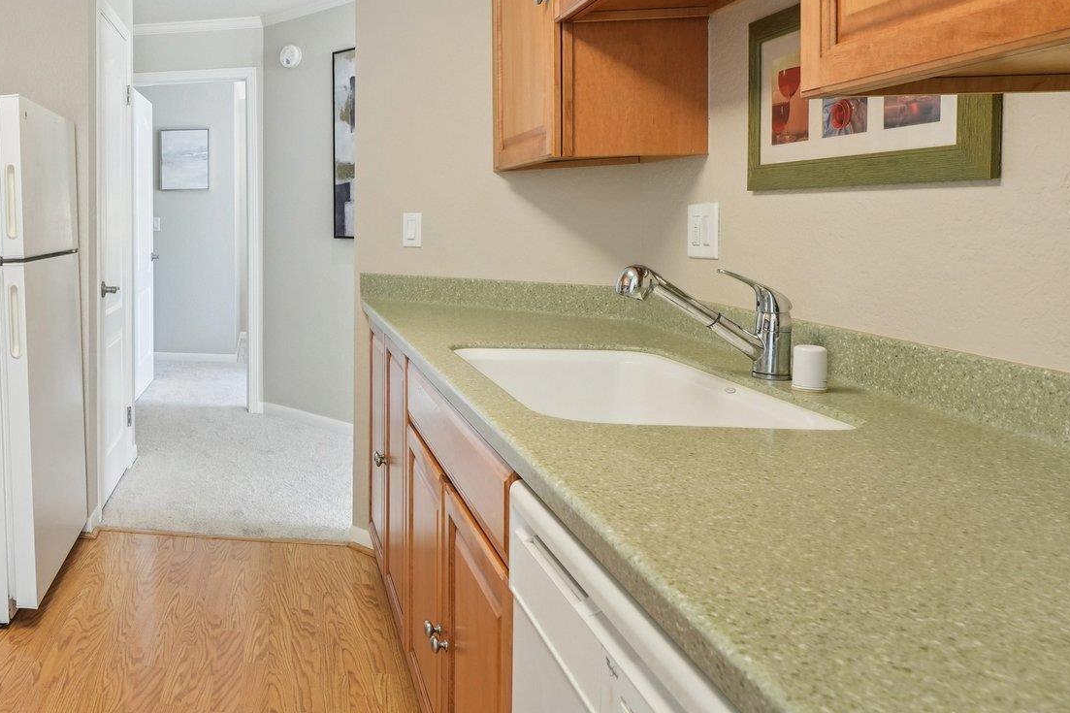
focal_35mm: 26
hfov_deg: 58.7
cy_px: 203
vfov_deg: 48.2
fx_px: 773
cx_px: 97
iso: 800
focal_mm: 14
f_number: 8
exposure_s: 1/20
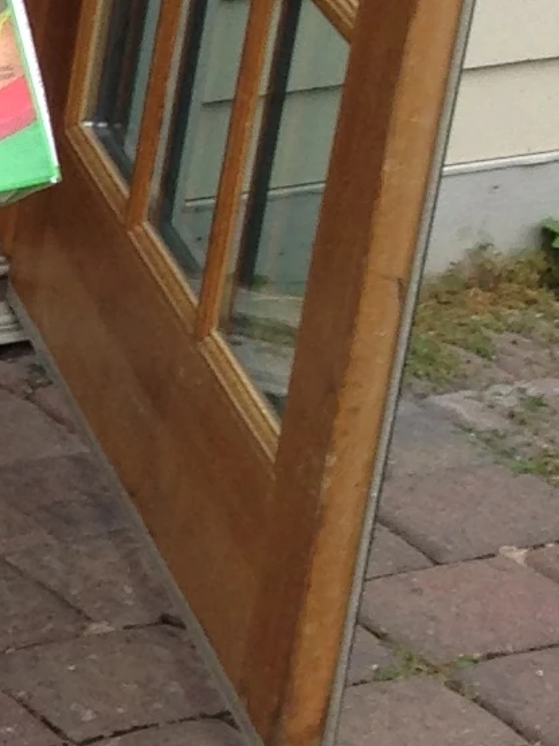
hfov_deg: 7.0
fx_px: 4179
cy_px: 133
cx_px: -1002
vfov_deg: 10.2
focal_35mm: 194
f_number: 2.4
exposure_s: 1/120
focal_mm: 4.13
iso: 50
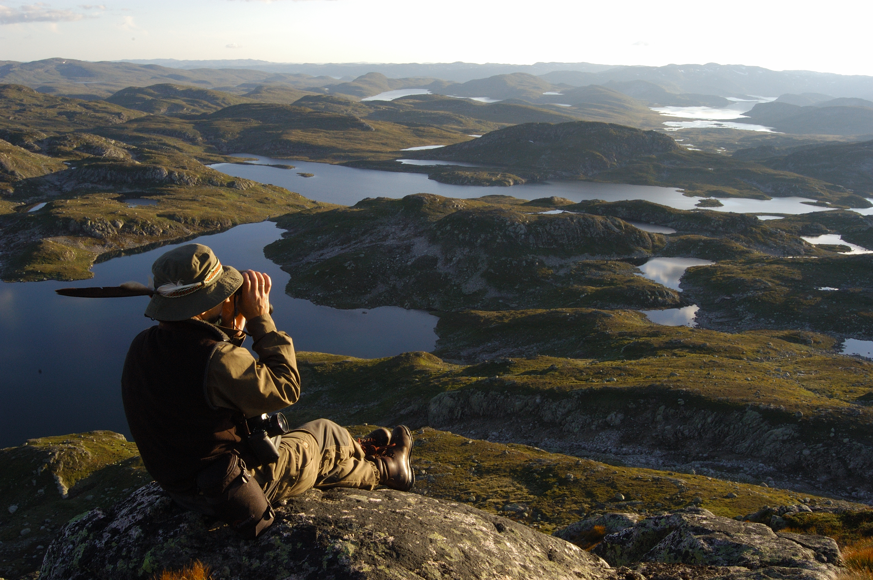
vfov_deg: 38.3
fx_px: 836
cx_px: 436
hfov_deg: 55.1
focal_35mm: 34
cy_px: 290
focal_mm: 23
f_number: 14
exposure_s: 1/80
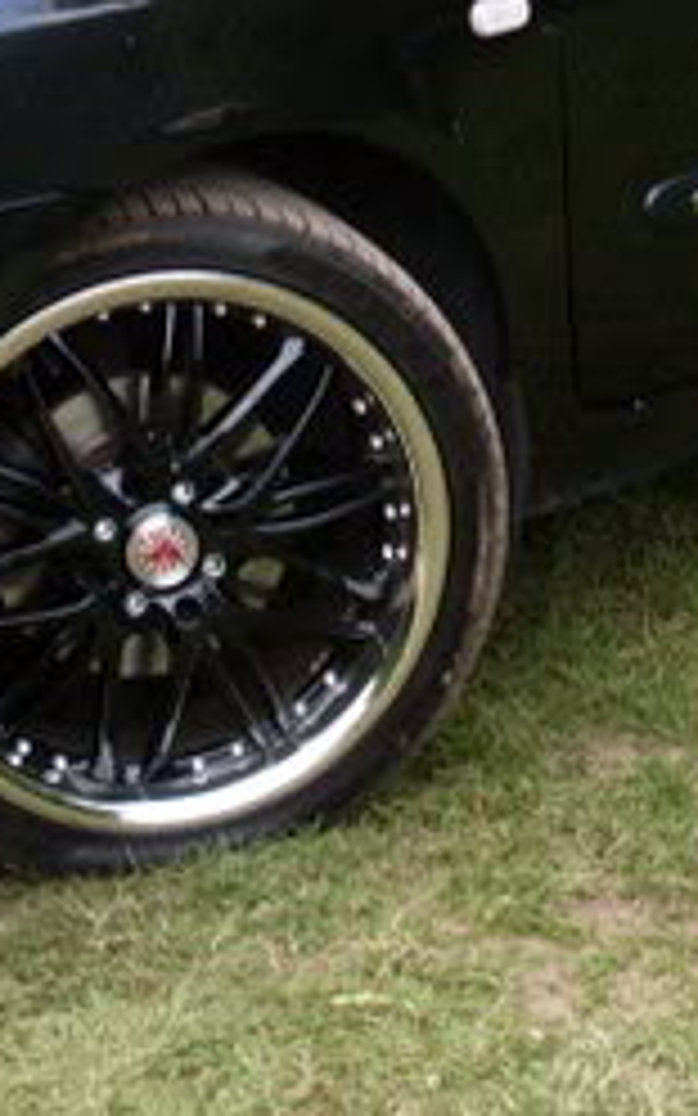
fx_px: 3957
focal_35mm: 130
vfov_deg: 15.7
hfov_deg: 10.1
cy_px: -90
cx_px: 401
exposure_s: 1/125
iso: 80
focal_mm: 6.3
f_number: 2.8
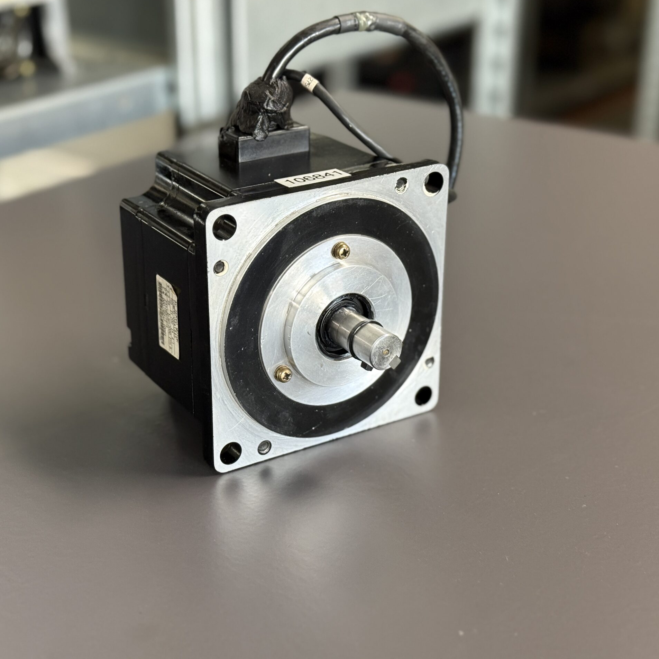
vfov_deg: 30.0
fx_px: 1228
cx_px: 260
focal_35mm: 57
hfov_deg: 30.0
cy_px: 328
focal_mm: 6.76
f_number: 1.78
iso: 250
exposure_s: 1/50
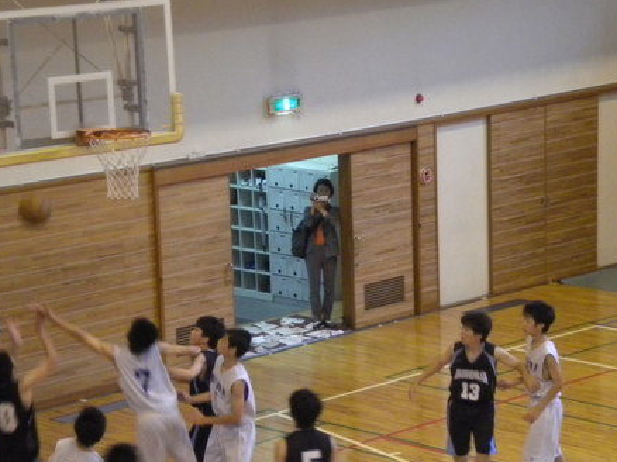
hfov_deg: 14.5
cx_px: 352
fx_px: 2423
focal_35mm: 136
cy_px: 287
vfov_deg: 10.9
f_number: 5.7
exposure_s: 1/43
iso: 800
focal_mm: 17.3
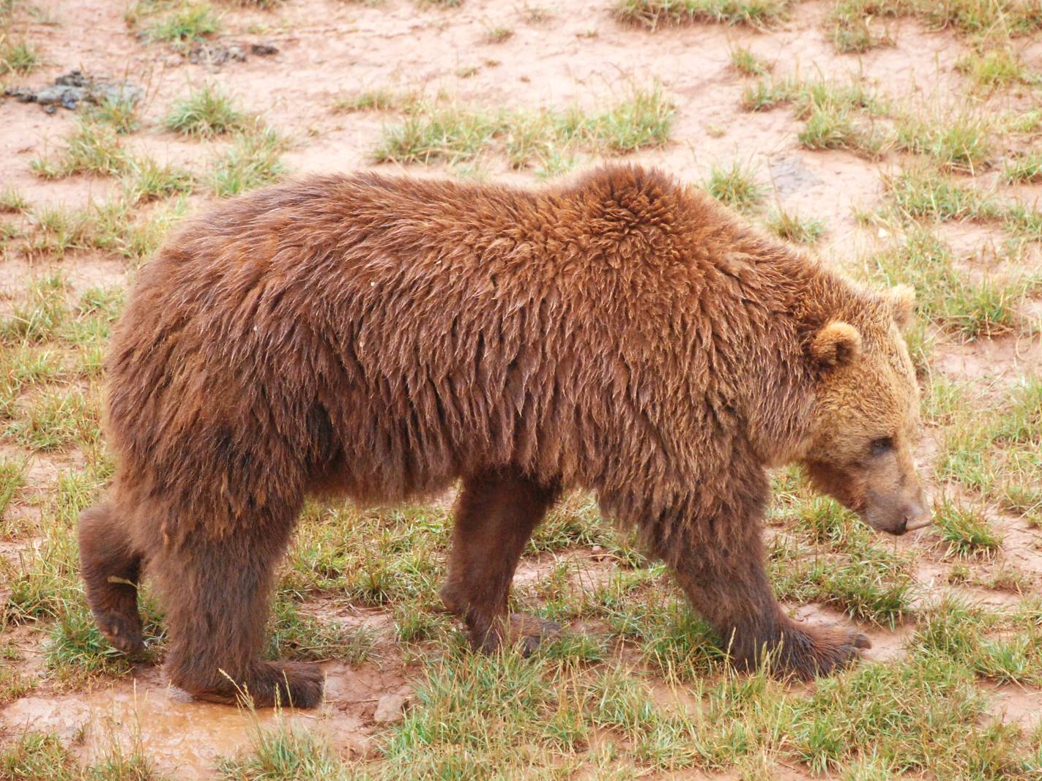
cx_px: 573
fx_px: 8307
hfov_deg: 7.2
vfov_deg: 5.4
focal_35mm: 276
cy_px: 390
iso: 1600
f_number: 4.8
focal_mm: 170
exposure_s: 1/500
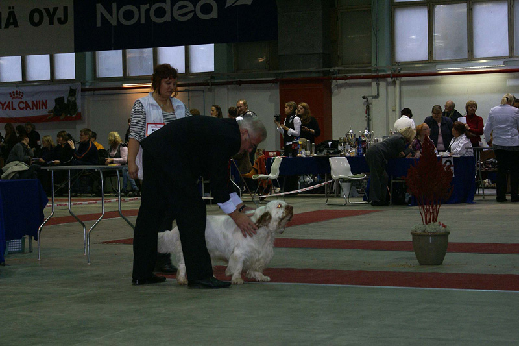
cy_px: 173
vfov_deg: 15.2
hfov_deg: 22.6
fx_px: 1297
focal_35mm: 90
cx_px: 260
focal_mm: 60
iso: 400
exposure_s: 1/80
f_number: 5.6
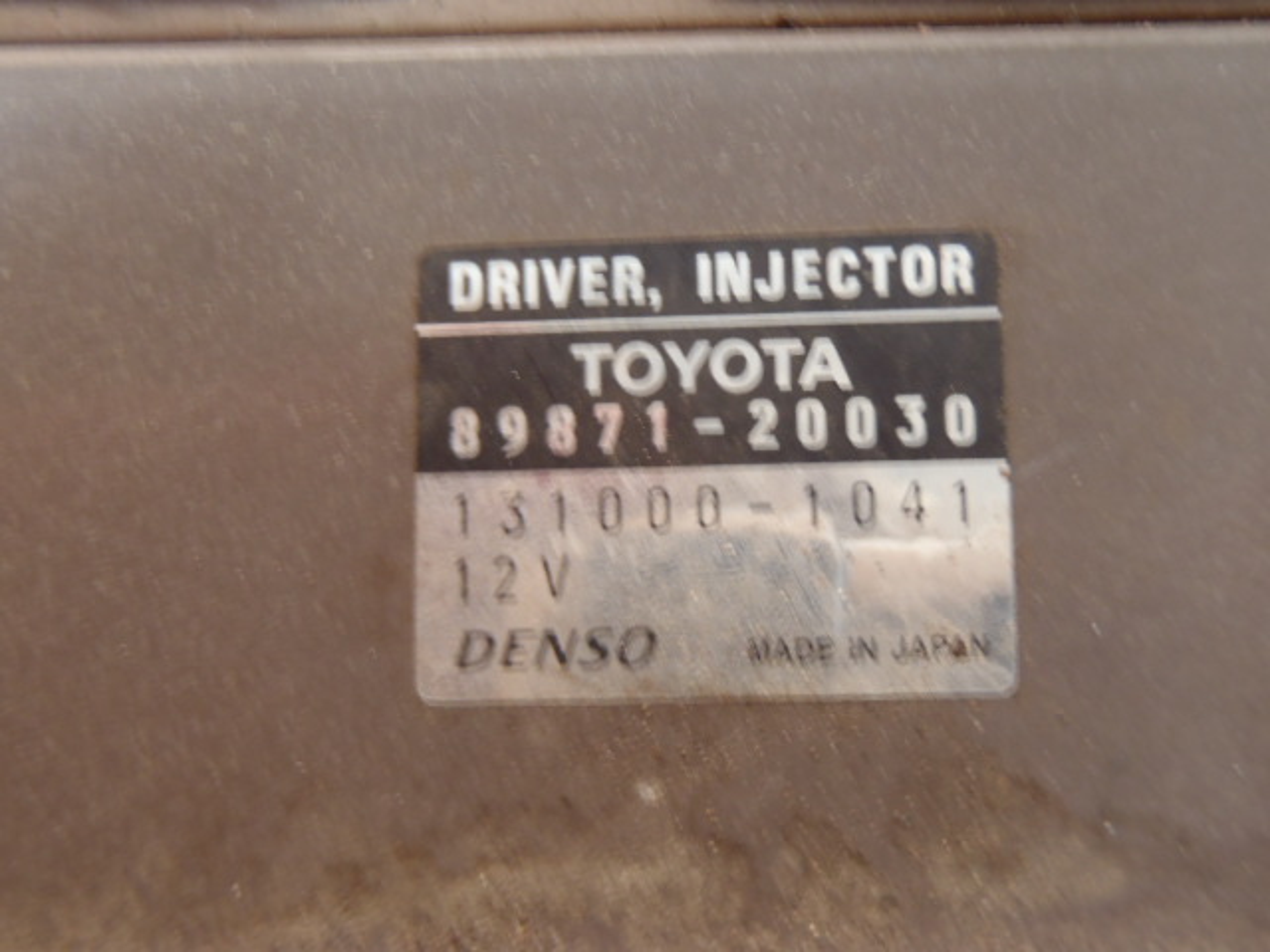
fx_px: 1357
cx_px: 635
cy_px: 476
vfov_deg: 38.7
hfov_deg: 50.1
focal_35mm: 37
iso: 200
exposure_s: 1/10
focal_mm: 6.64
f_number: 4.7
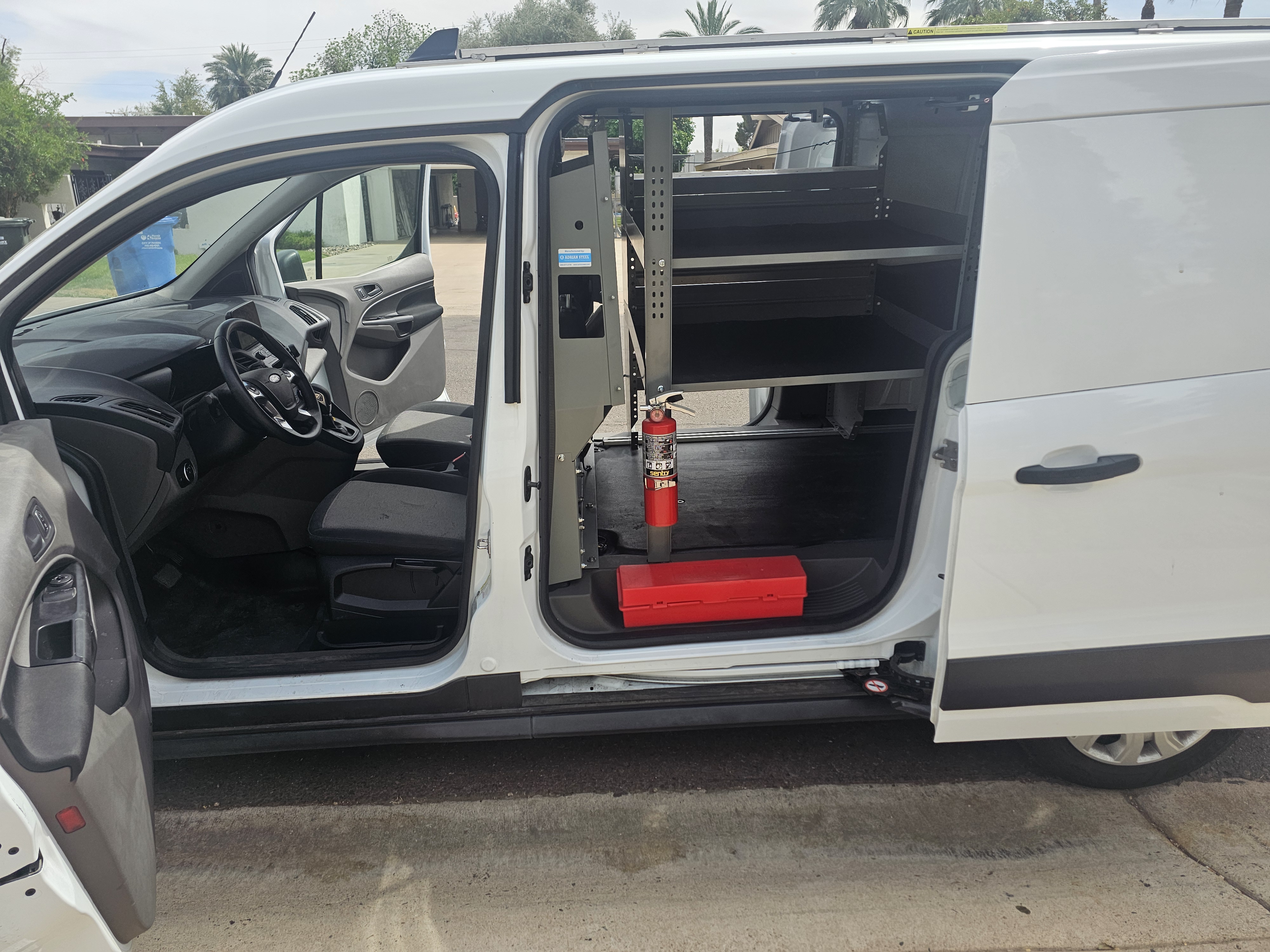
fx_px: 844
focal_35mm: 23
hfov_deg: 73.9
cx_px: 635
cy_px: 476
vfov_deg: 58.9
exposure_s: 1/1016
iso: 25
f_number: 1.7
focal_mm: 6.3
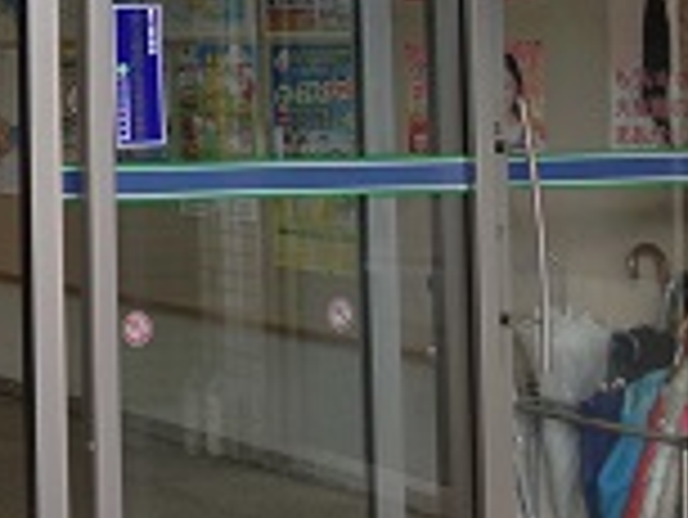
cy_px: -54
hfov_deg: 16.6
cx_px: -400
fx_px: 2108
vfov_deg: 13.7
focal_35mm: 106
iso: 50
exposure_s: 1/60
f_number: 2.4
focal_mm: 4.12
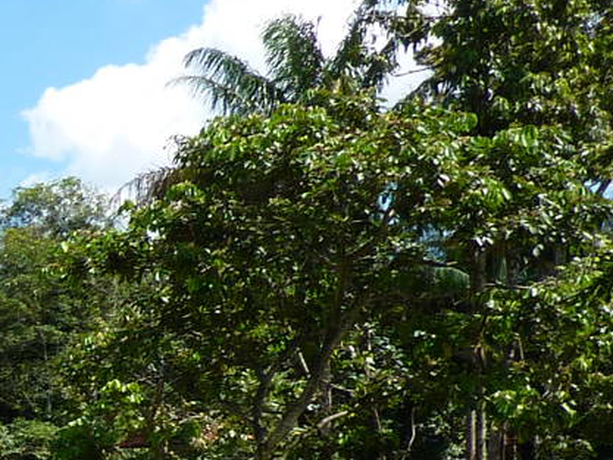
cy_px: 592
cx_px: -553
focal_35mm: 96
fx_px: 1701
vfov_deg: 14.8
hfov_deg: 16.4
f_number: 4
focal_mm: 4.1
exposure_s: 1/320
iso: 80
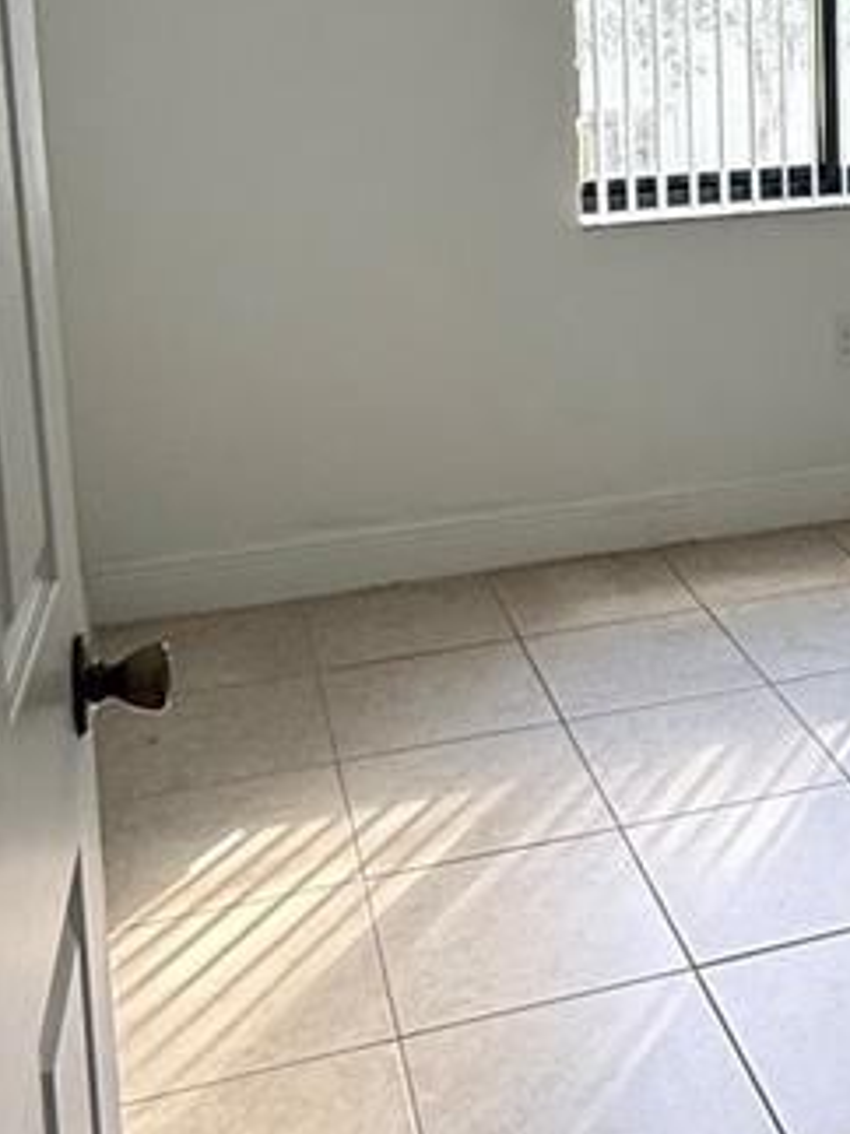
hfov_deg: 26.9
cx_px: 787
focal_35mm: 52
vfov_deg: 35.3
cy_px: 183
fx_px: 1704
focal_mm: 2.22
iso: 80
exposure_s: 1/99
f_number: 2.2
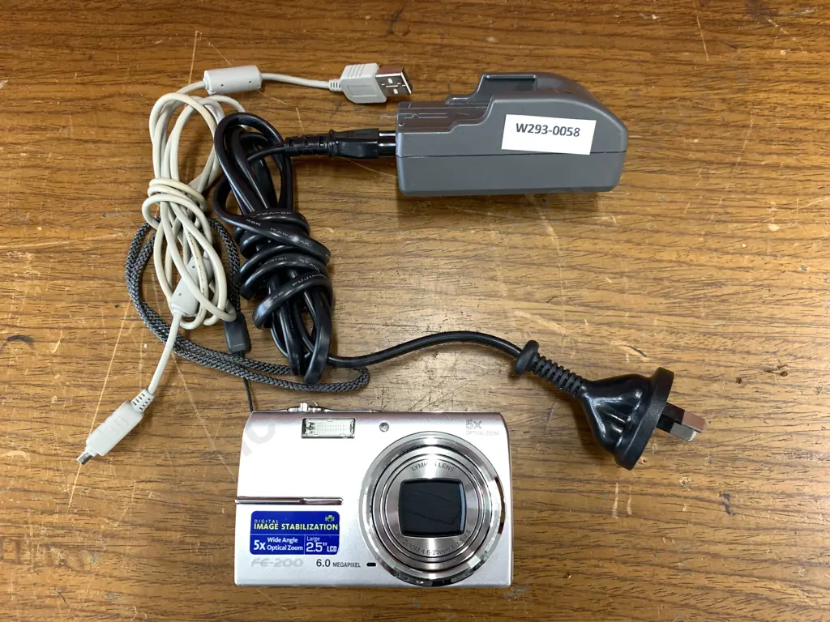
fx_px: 623
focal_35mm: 26
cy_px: 311
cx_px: 415
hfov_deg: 67.3
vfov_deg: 53.1
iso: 125
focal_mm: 4.25
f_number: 1.8
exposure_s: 1/50
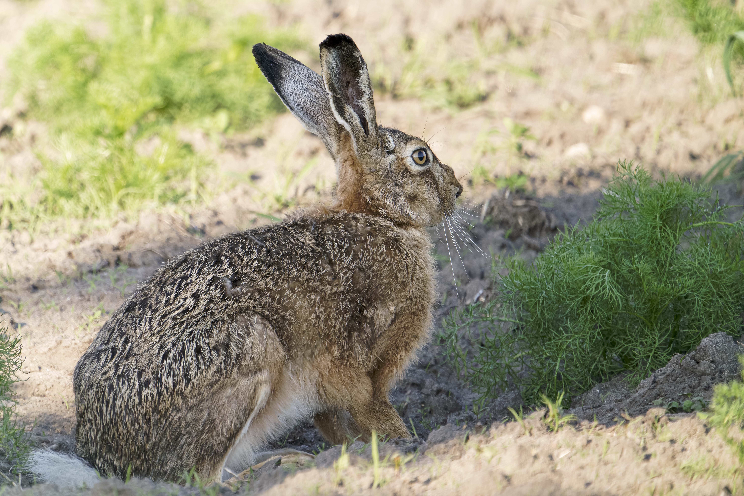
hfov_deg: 2.7
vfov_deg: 1.8
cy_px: 248
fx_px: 15664
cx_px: 372
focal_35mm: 758
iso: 5000
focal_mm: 758
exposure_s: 1/1250
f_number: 11
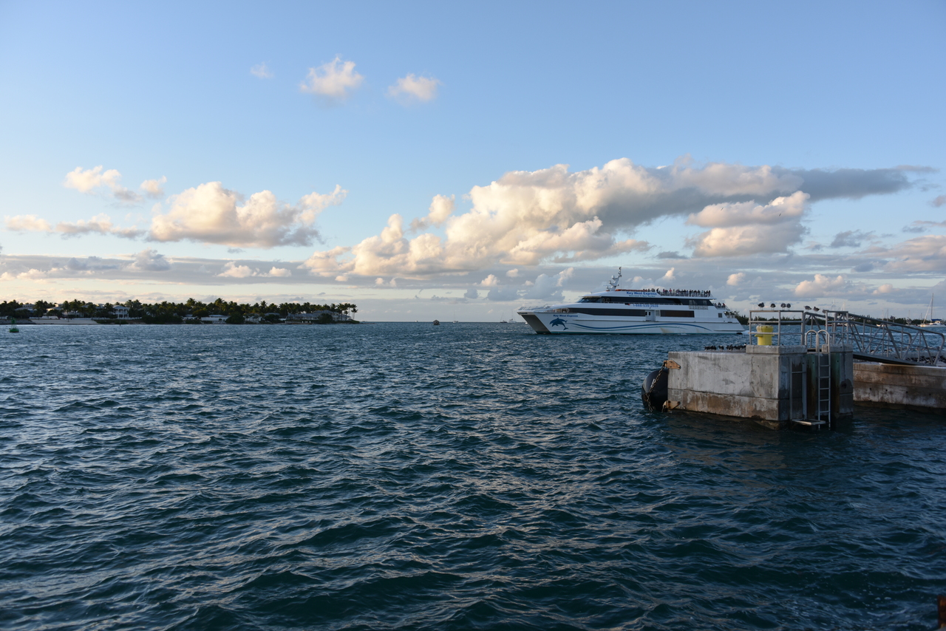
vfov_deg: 46.4
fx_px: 736
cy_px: 316
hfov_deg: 65.5
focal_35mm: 28
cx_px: 473
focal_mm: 28
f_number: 6.3
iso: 100
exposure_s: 1/125
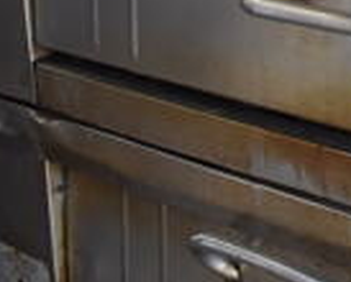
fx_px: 1176
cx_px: 717
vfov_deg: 13.2
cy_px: -92
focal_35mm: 113
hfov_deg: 14.1
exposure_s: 1/200
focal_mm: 18
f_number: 3.5
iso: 800
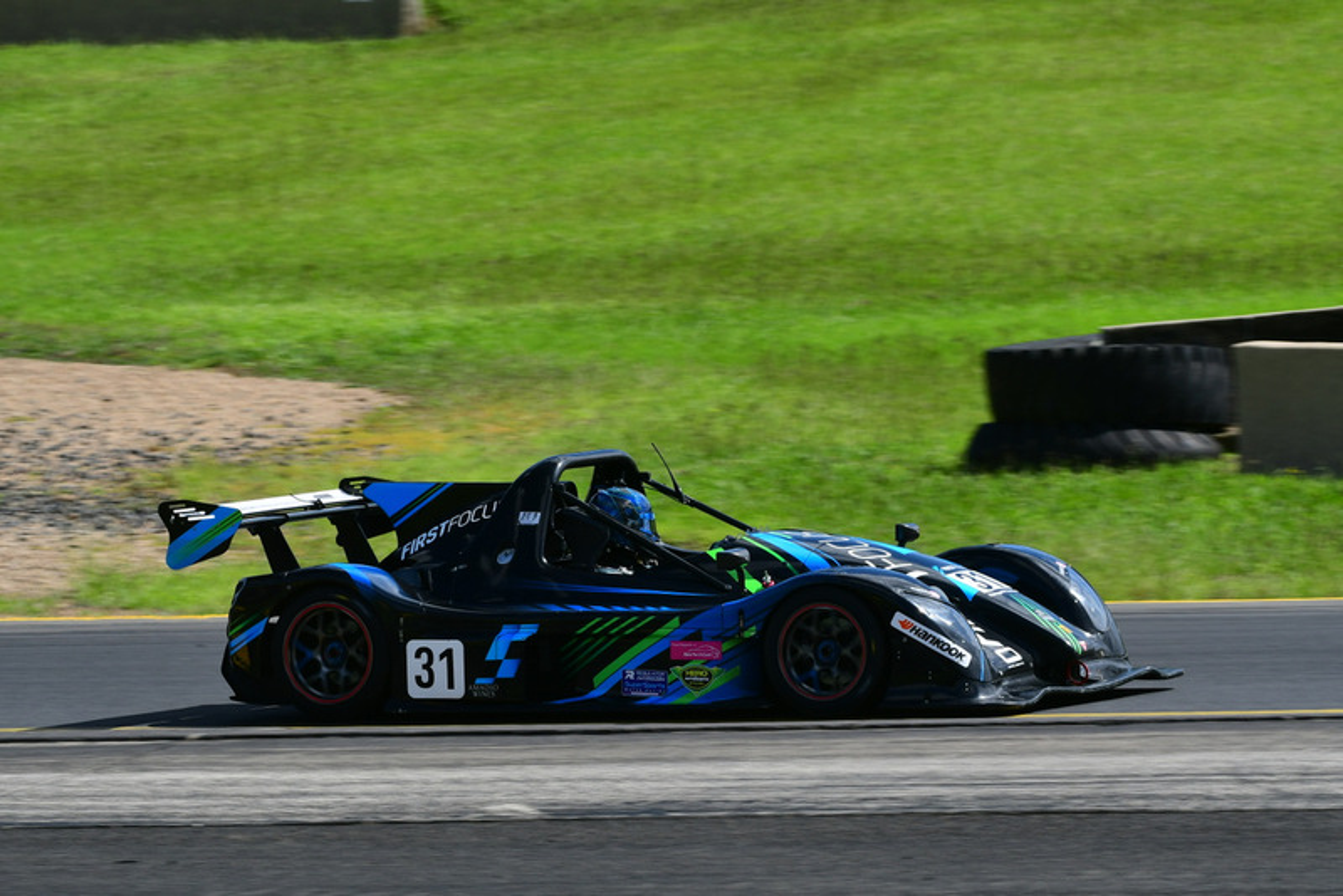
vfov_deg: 4.6
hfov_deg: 6.9
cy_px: 448
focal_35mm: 300
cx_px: 672
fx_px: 11195
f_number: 11
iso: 400
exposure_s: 1/640
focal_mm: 200
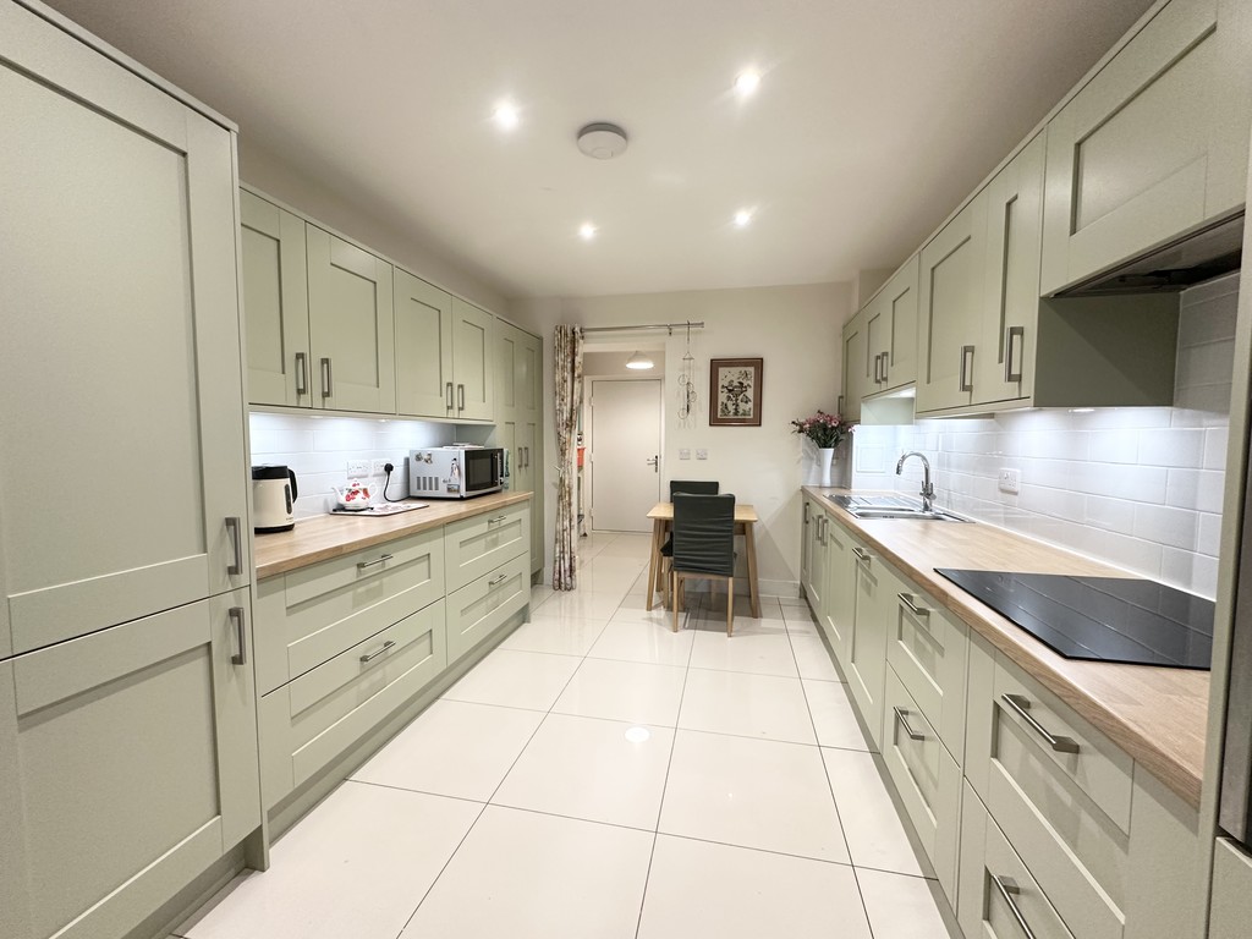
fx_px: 506
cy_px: 470
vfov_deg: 85.7
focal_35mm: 14
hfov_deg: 102.1
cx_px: 626
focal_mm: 2.22
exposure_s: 1/100
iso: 200
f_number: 2.2
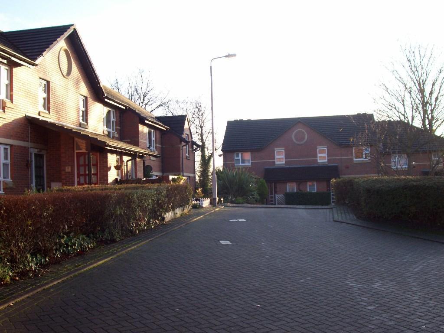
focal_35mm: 42
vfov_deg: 34.3
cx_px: 222
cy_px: 166
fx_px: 539
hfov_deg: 44.8
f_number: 2.9
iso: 80
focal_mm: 7
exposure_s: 1/249
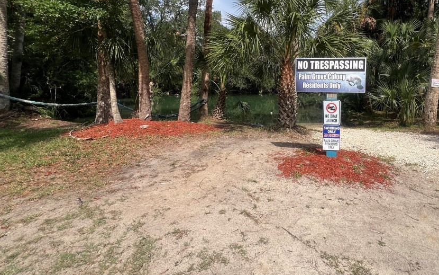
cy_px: 96
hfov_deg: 92.9
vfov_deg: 66.5
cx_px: 267
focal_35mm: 17
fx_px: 203
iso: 32
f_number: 1.8
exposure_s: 1/1488
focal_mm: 1.57
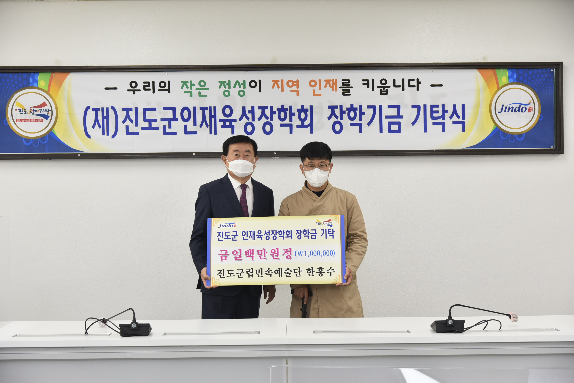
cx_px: 287
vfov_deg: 21.9
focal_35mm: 62
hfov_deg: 32.4
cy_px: 192
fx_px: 989
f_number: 5
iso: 800
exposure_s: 1/125
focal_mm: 62
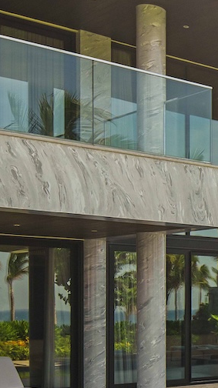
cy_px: 109
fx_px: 720
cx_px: 453
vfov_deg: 29.8
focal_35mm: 70
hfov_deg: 14.1
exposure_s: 1/500
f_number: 8
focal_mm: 17
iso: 125
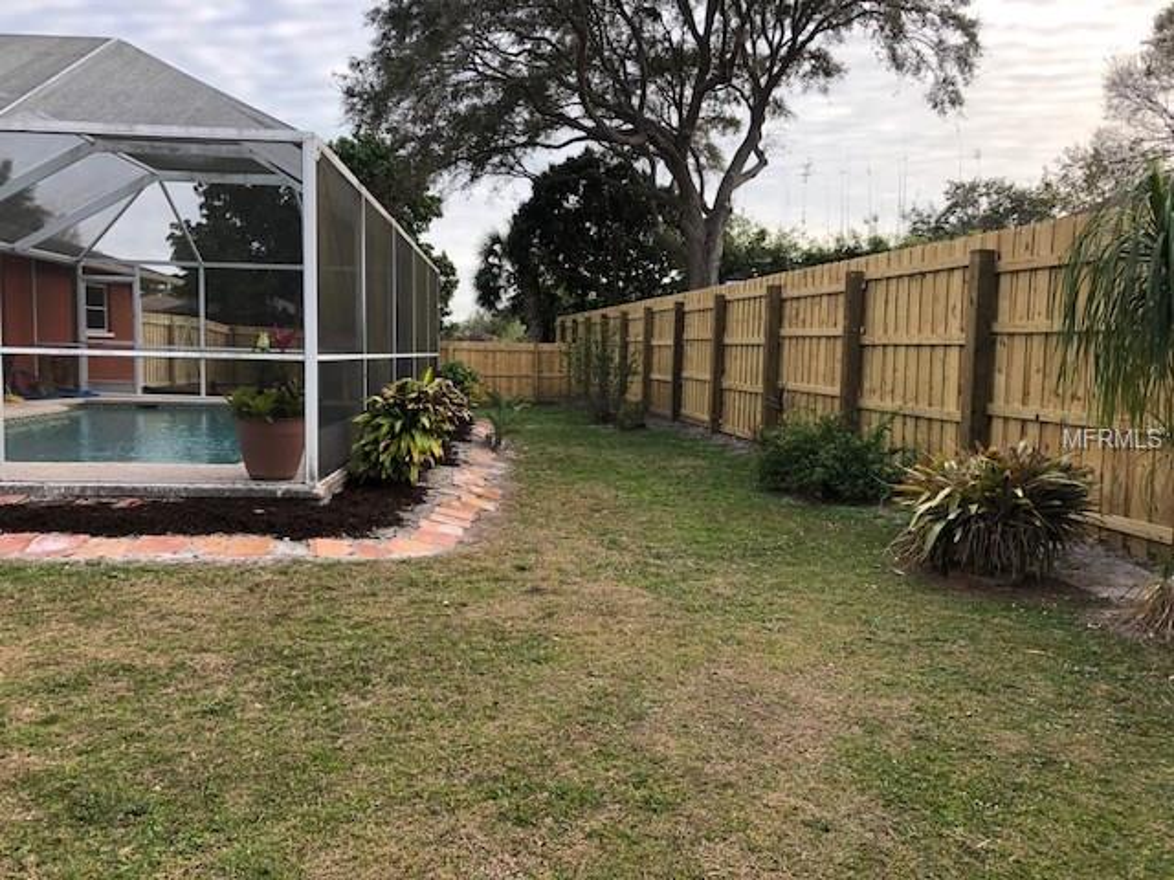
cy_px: 440
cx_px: 587
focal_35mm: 28
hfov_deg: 63.4
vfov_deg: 49.7
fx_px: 950
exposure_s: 1/187
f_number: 1.8
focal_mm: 4
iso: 20
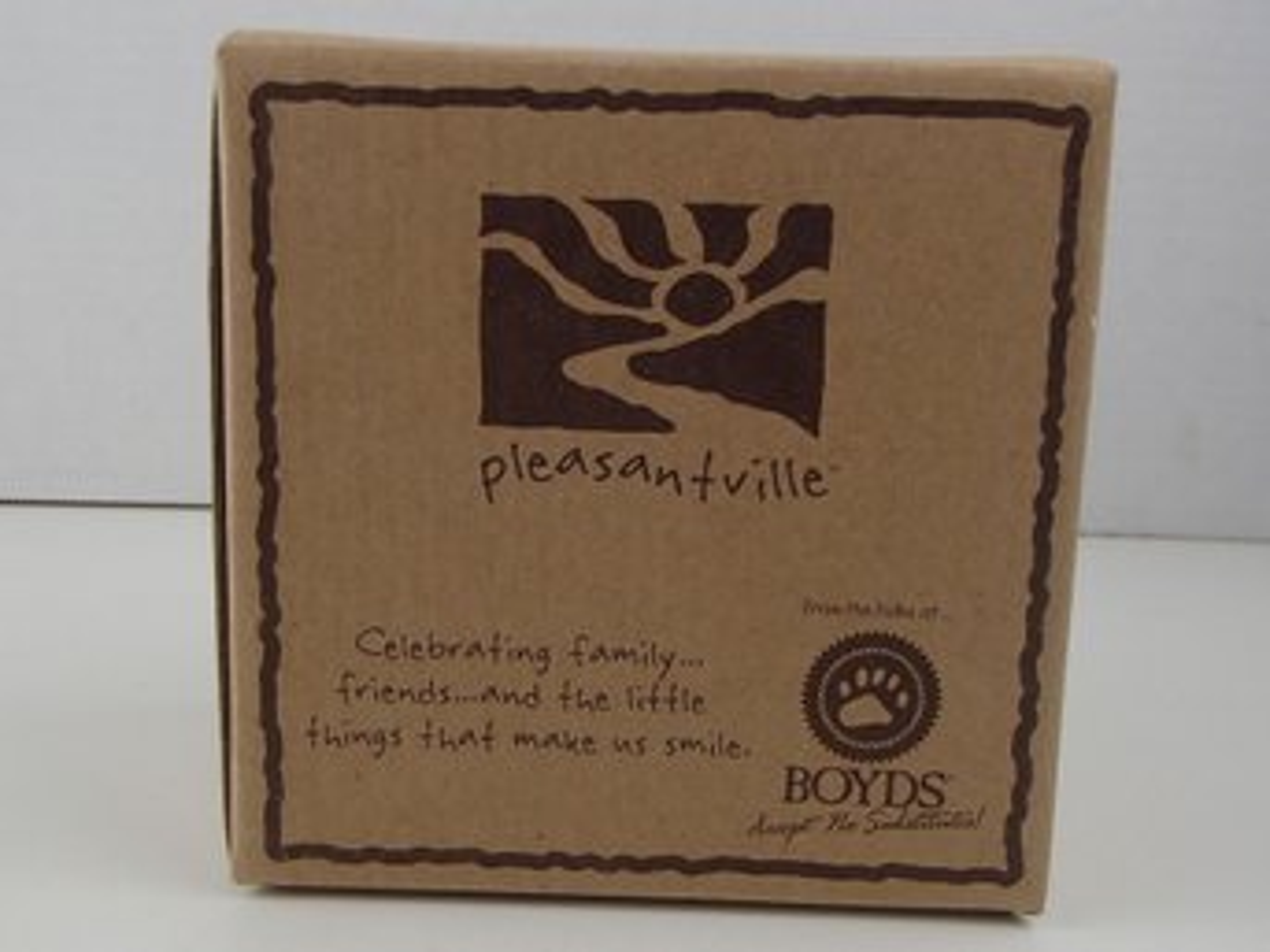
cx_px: 635
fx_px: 1357
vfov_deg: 38.6
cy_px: 476
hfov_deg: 50.2
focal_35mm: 37
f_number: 4.7
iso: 250
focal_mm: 6.64
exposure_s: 1/160
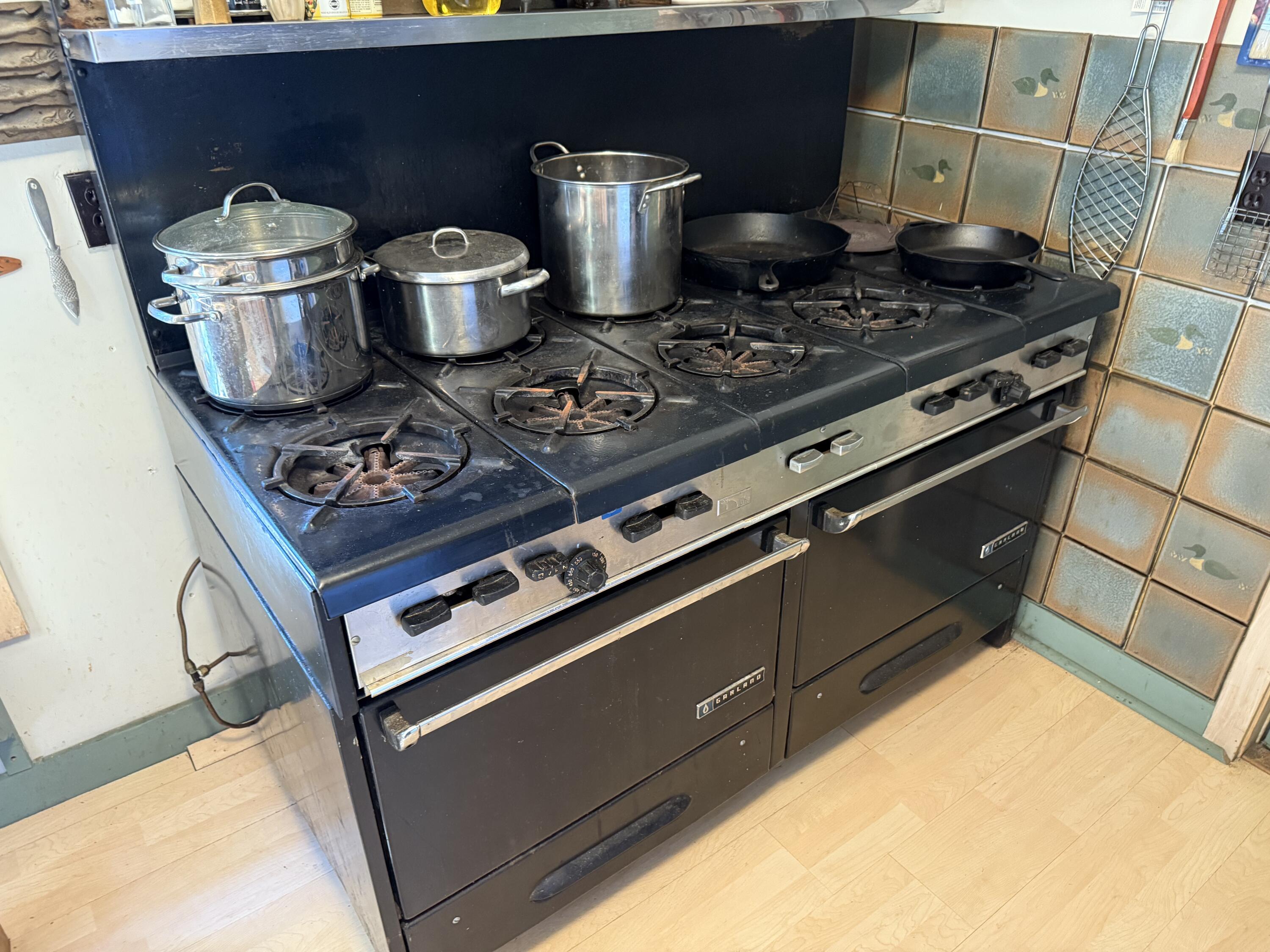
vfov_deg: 56.8
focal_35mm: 24
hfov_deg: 71.6
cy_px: 476
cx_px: 635
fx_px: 881
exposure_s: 1/42
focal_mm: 6.76
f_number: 1.78
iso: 640
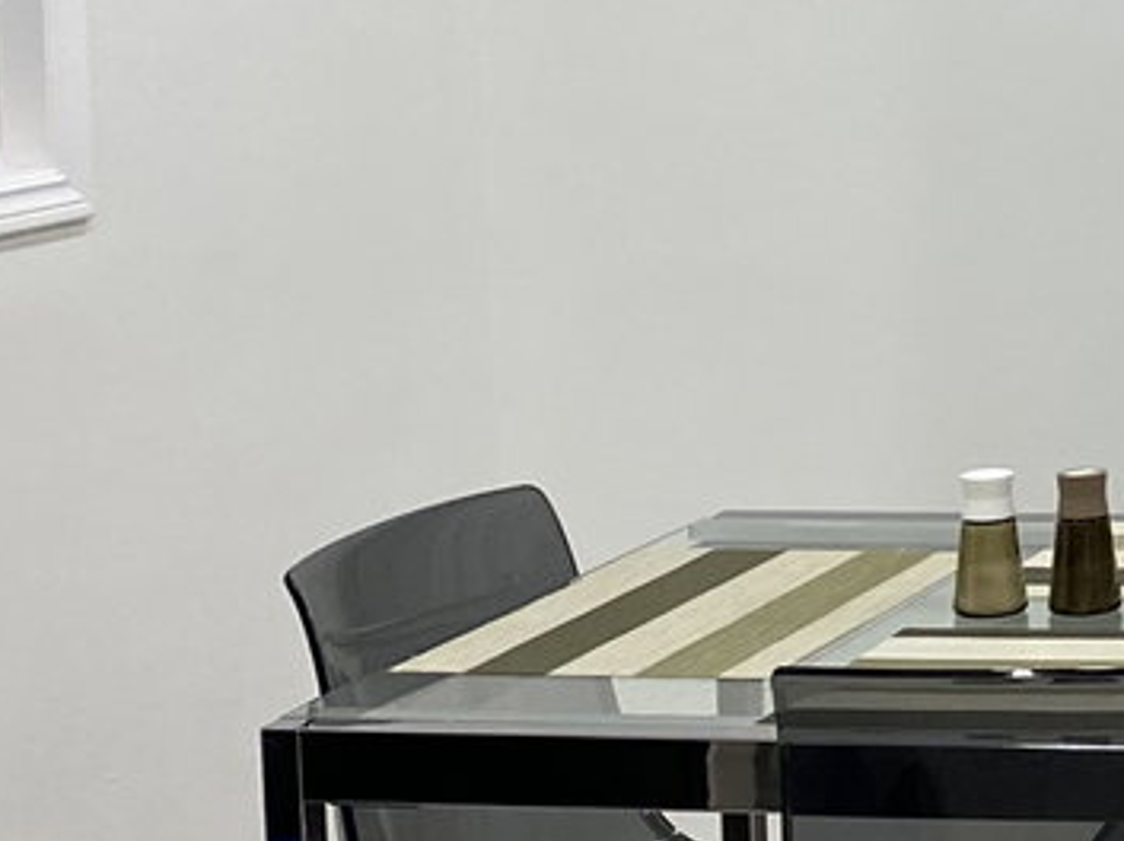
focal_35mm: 118
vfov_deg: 12.5
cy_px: 111
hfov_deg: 15.0
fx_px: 3828
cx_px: 1895
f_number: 1.8
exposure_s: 1/120
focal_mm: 4.25
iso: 125
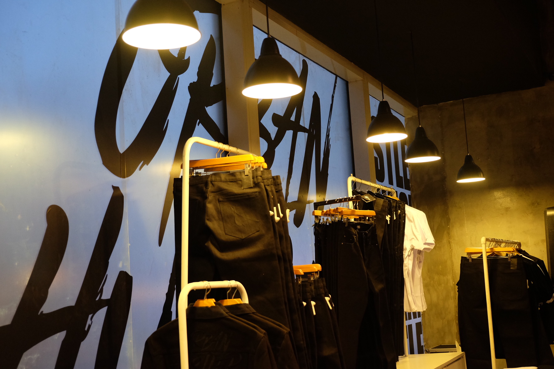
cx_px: 277
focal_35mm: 47
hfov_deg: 41.9
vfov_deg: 28.6
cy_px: 184
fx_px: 723
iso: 2000
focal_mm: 31.5
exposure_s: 1/60
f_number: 3.6
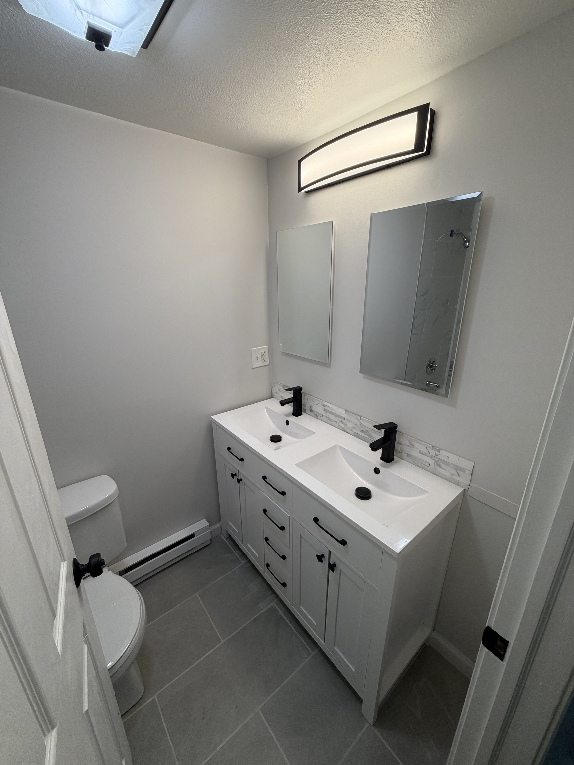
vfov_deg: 102.1
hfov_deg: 85.7
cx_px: 287
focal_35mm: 14
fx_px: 310
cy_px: 382
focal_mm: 2.22
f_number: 2.2
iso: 80
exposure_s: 1/120
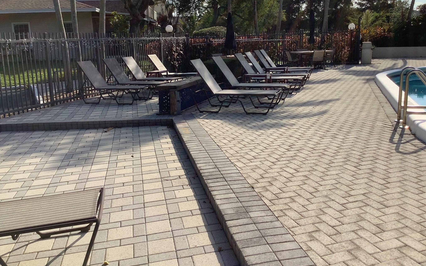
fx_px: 383
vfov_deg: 38.2
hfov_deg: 58.1
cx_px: 212
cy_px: 108
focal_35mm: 33
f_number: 2.4
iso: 25
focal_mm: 3.3
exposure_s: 1/1335
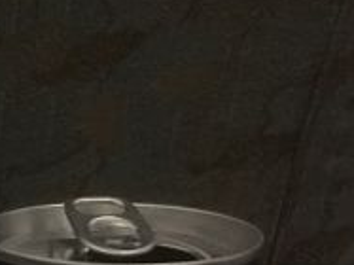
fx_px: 1032
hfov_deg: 17.0
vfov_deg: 13.6
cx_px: -227
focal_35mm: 101
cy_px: 419
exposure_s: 1/17
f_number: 2.2
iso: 500
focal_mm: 4.15
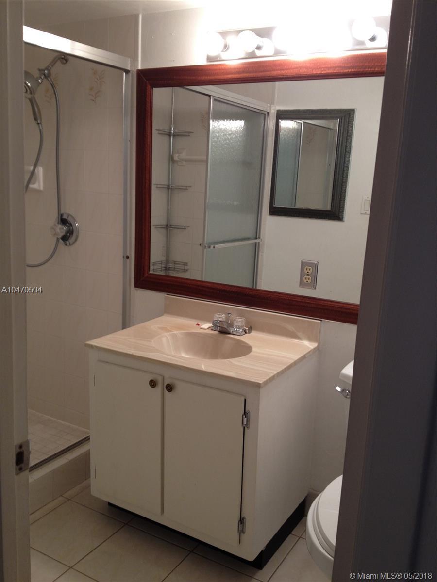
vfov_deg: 52.6
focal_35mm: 35
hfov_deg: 40.7
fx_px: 589
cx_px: 218
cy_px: 291
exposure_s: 1/20
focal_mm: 4.28
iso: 50
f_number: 2.4
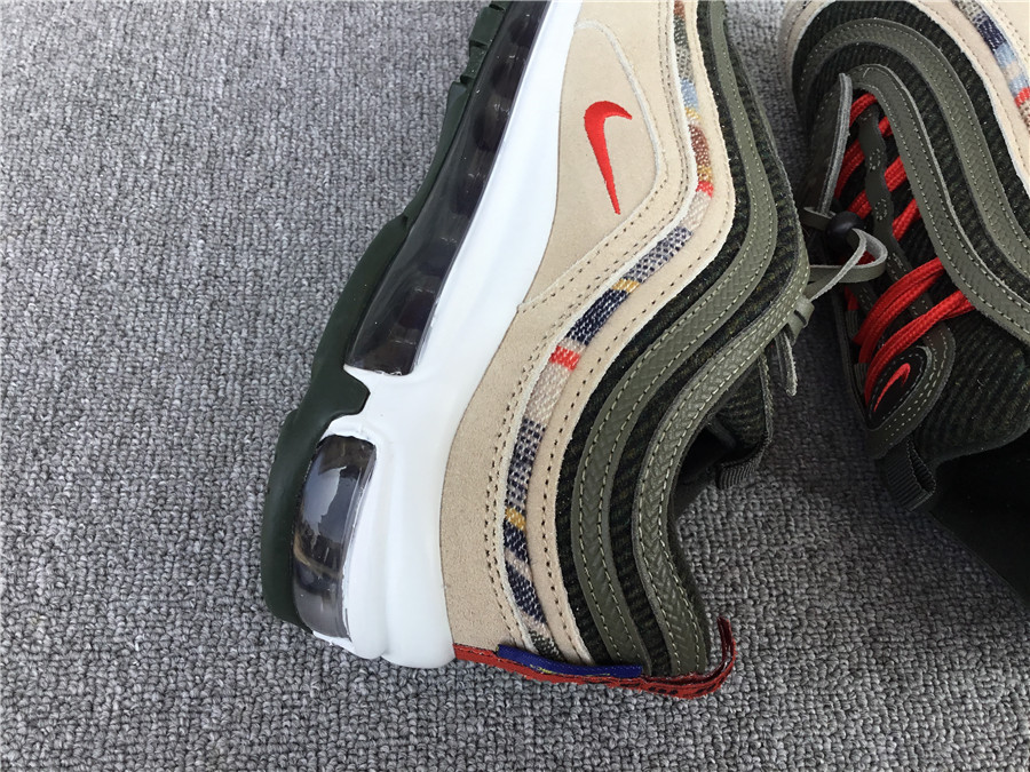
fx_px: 922
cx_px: 515
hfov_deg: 58.4
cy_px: 386
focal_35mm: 31
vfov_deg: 45.4
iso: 25
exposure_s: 1/448
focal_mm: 3.3
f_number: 2.4
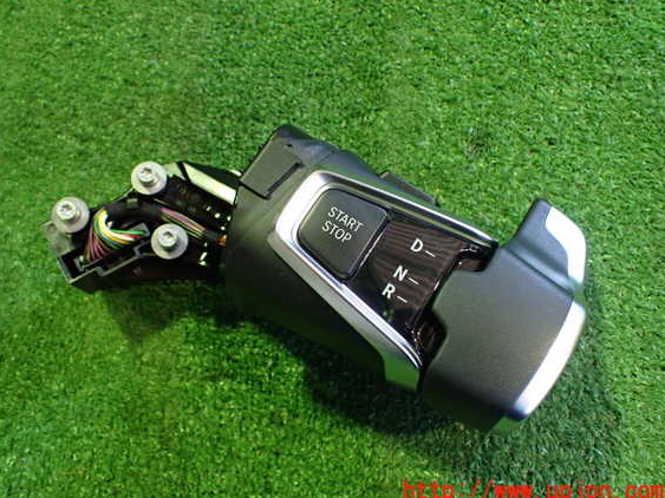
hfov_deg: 56.8
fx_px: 615
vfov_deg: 44.1
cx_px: 315
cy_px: 241
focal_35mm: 32
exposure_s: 1/50
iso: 800
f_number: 2.3
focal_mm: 5.4
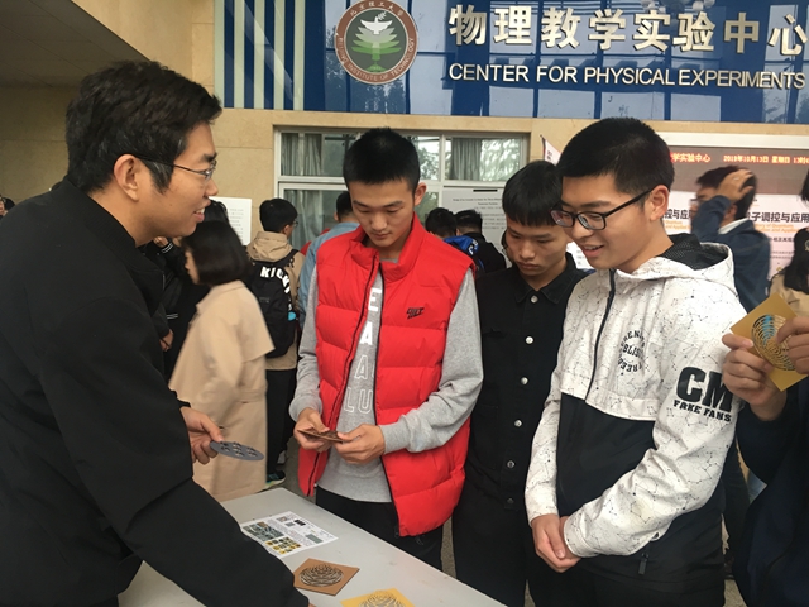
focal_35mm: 29
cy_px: 304
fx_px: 678
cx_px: 404
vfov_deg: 48.2
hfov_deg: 61.7
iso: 80
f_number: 2.2
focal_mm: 4.15
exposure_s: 1/33
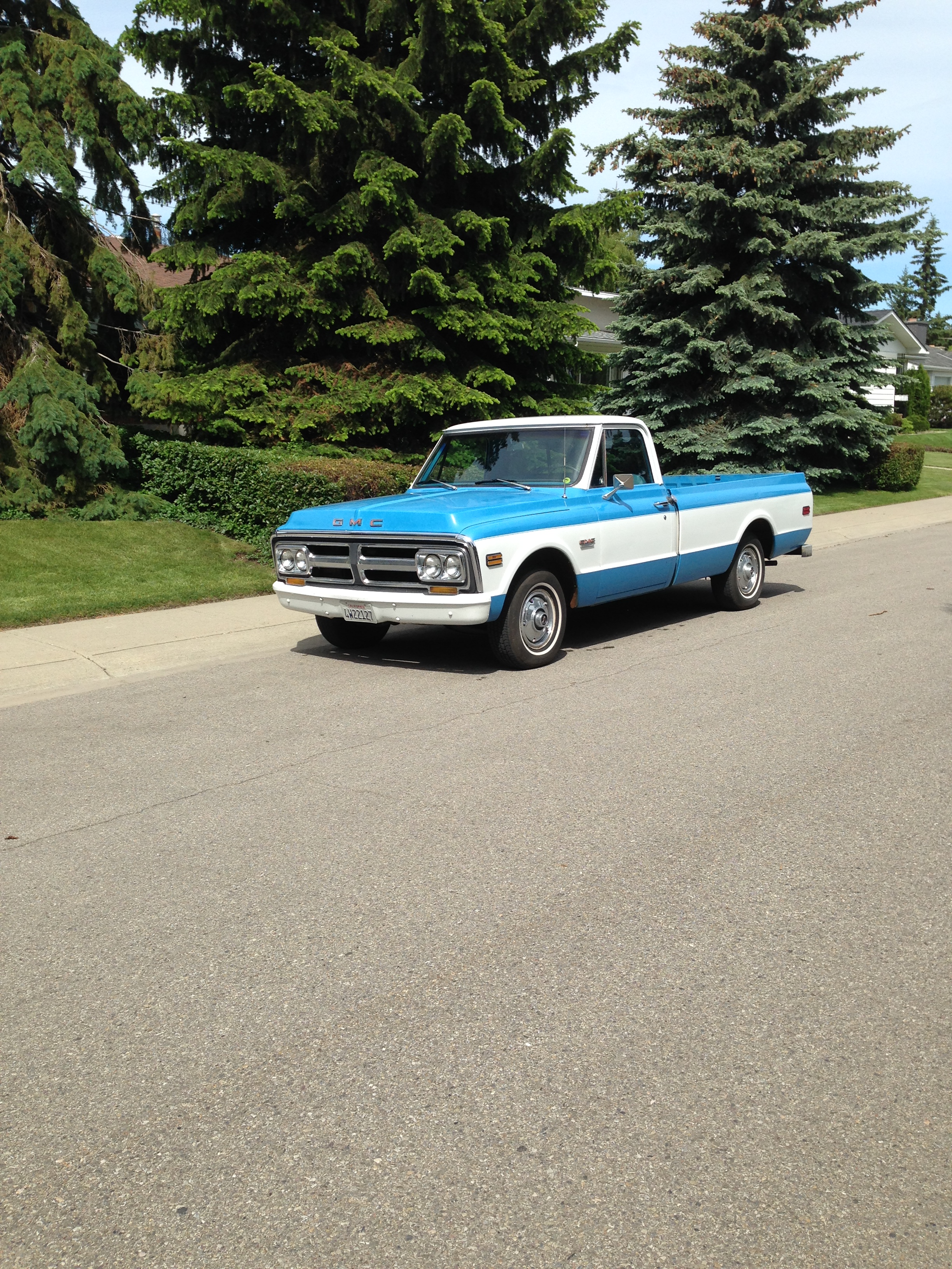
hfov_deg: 42.9
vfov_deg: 55.4
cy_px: 634
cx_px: 476
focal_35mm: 33
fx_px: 1210
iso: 50
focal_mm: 4.12
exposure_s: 1/1205
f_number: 2.4
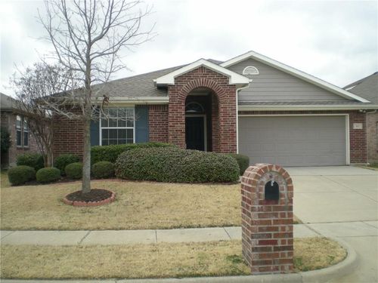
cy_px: 142
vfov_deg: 37.7
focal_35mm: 38
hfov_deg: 49.0
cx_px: 189
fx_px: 415
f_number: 3.1
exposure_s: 1/317
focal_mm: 6.3
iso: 77
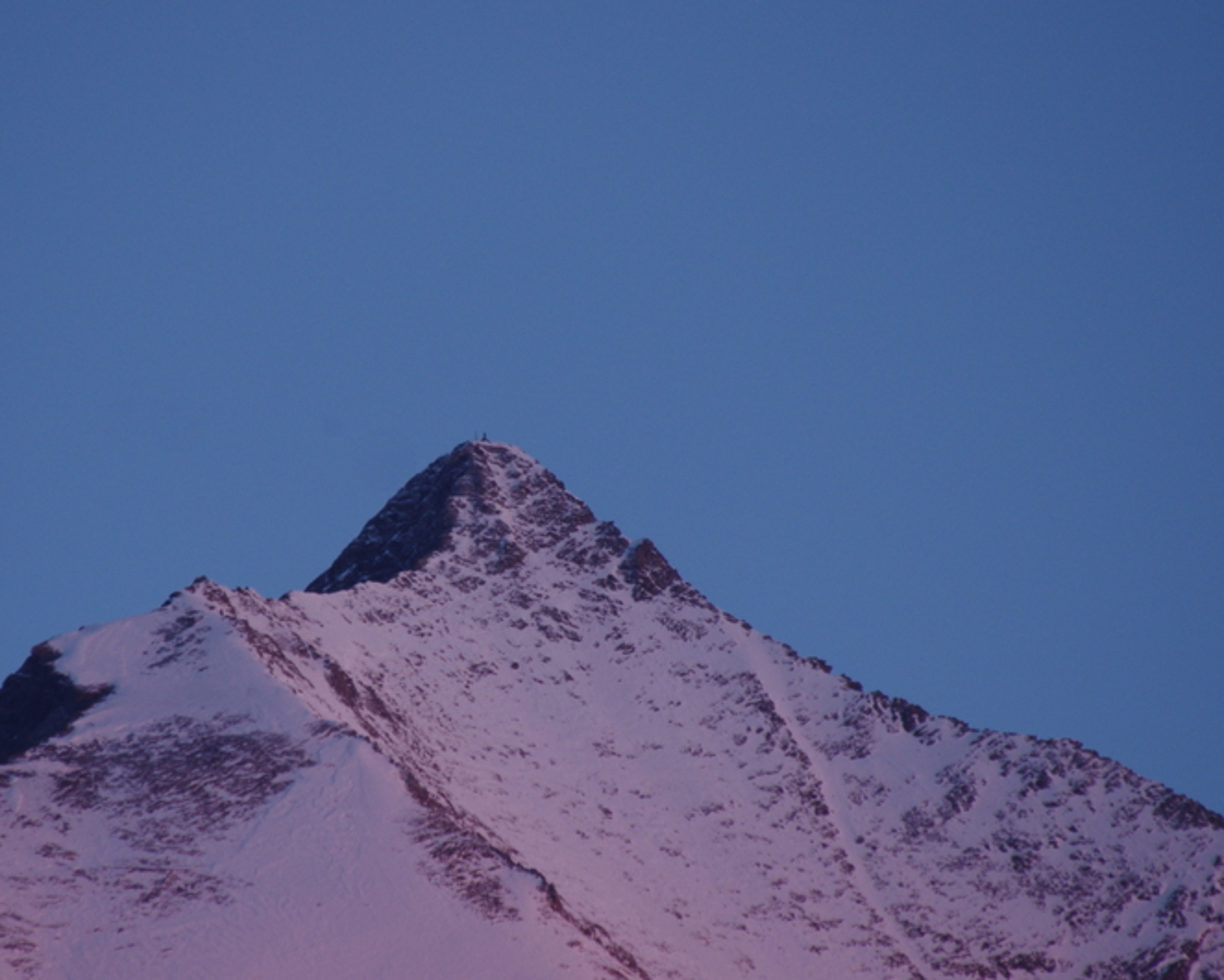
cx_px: 494
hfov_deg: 3.6
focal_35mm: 544
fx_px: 19713
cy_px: 490
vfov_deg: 2.8
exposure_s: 1/125
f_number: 6.7
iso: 400
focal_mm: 320
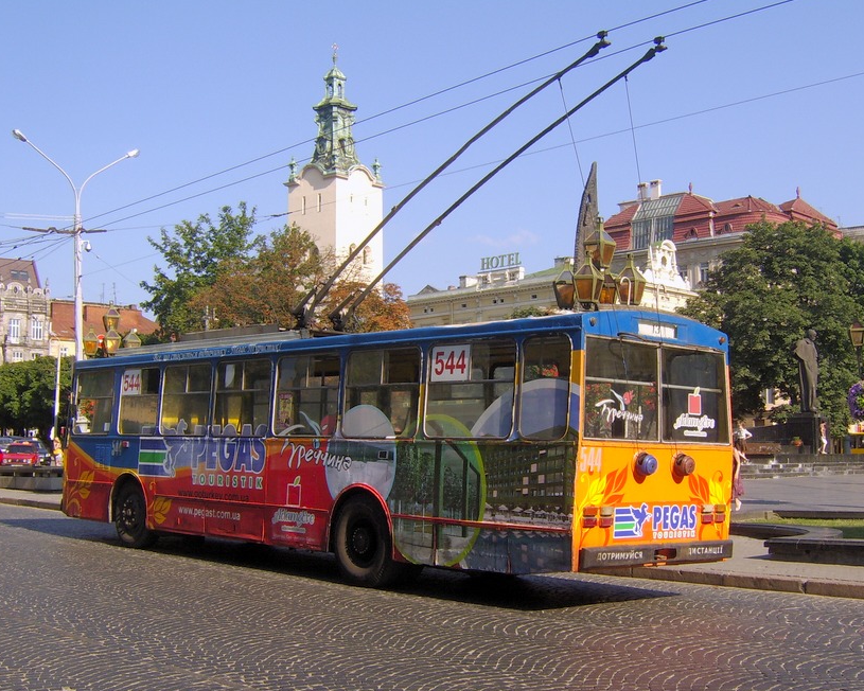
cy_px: 365
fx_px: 972
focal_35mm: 38
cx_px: 429
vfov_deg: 39.1
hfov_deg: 47.9
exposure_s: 1/250
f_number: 6.7
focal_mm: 8.13
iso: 71
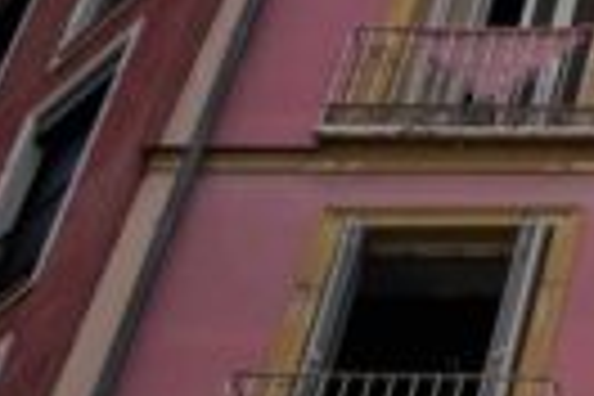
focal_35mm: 170
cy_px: 551
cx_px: 1184
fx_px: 2805
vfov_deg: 8.0
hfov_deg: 11.0
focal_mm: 35
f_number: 1.4
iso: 50
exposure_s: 1/5000
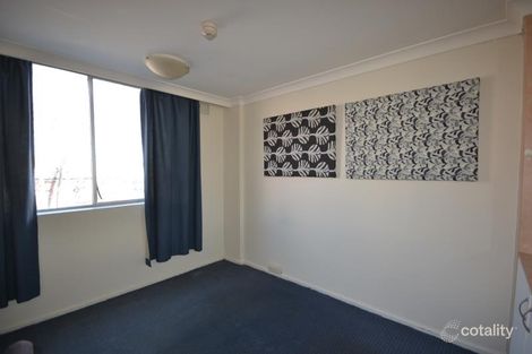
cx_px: 266
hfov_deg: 100.4
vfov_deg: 77.3
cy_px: 177
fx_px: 222
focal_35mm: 15
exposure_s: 1/100
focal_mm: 10
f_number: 4
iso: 400
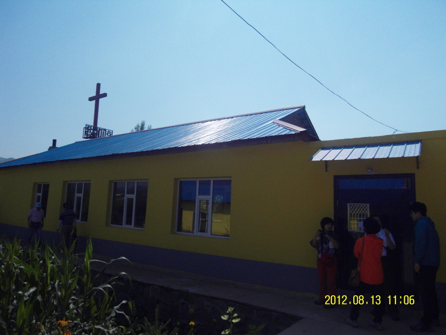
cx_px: 223
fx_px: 309
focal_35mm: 24
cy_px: 168
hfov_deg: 71.6
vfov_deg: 56.8
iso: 200
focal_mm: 4.3
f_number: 7.3
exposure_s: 1/1250
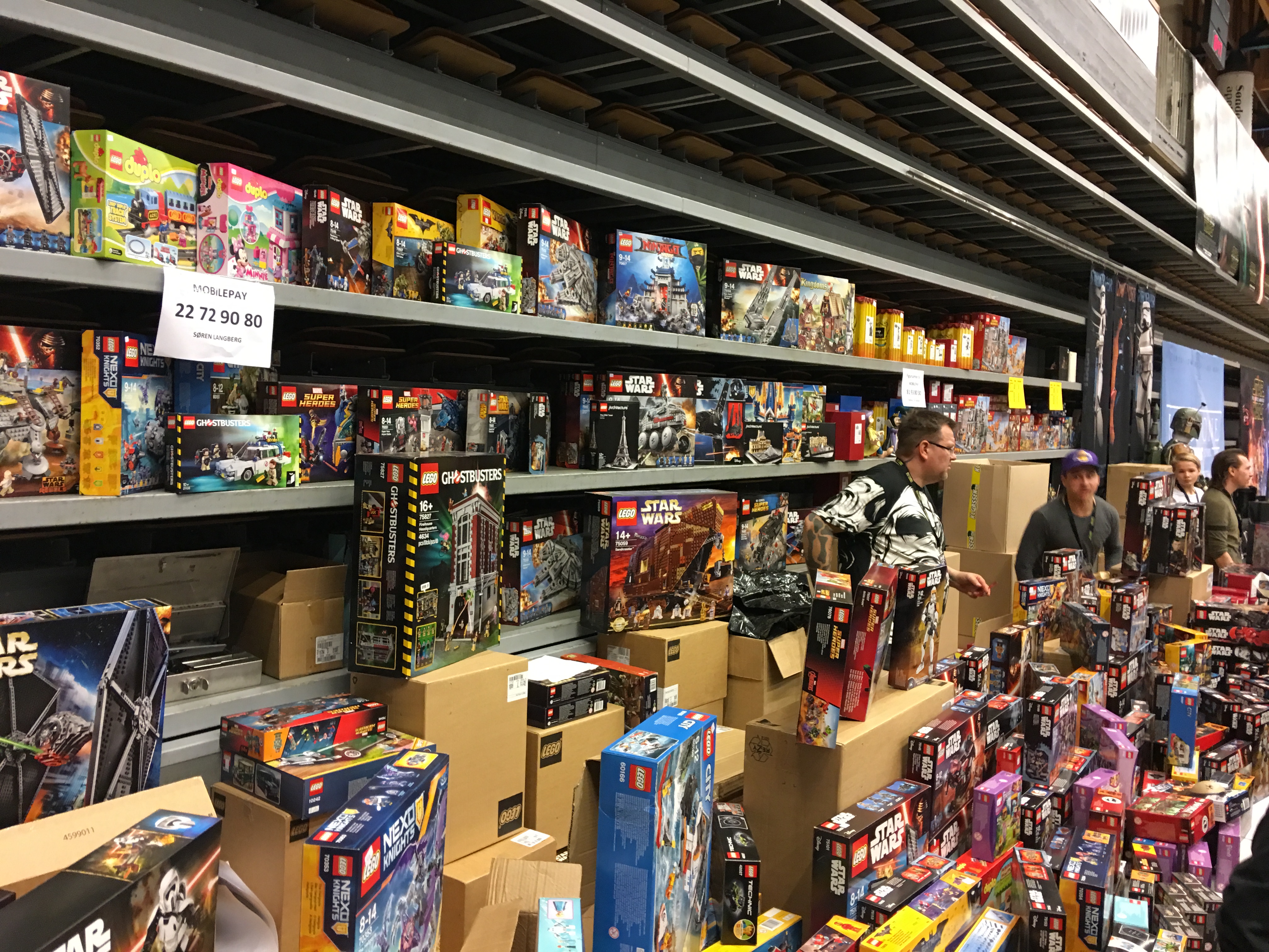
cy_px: 476
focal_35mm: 29
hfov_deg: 61.7
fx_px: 1063
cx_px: 634
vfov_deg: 48.2
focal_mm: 4.15
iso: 100
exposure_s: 1/17
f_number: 2.2
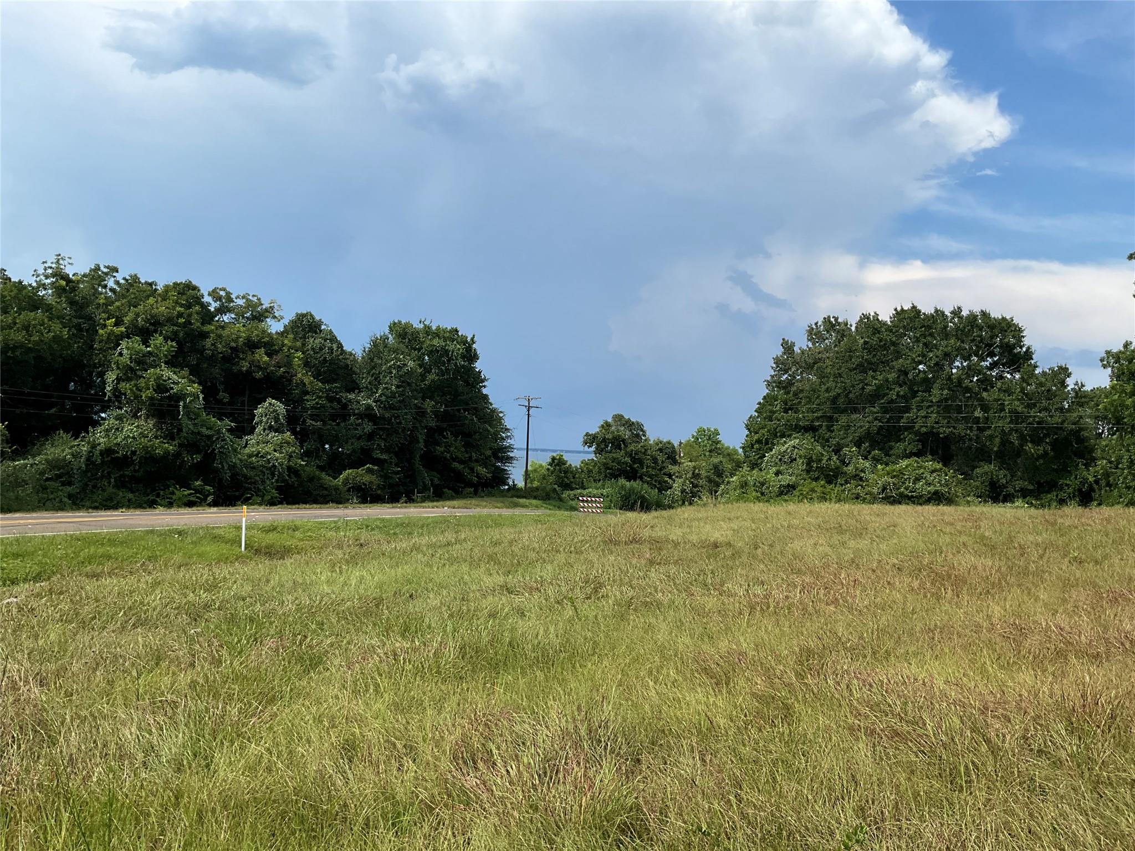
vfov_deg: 48.2
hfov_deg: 61.7
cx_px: 568
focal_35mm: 29
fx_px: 951
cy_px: 426
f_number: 1.8
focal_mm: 3
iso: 25
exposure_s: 1/1534
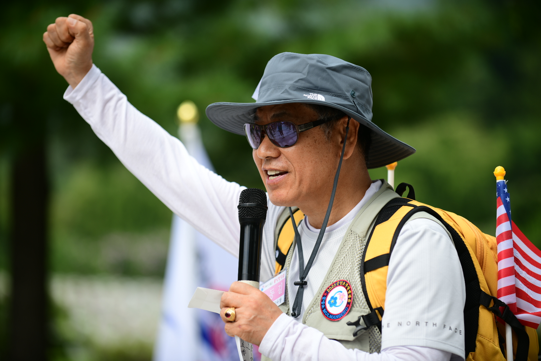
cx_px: 270
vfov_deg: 9.8
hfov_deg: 14.7
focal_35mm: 140
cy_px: 180
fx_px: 2104
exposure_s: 1/800
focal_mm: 140
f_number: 2.8
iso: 100
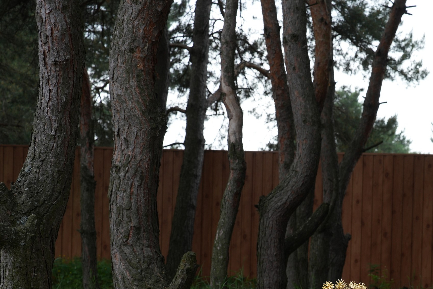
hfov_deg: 17.6
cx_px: 346
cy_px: 236
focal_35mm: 115
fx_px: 1383
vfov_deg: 11.9
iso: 320
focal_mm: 65
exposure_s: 1/160
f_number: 6.3
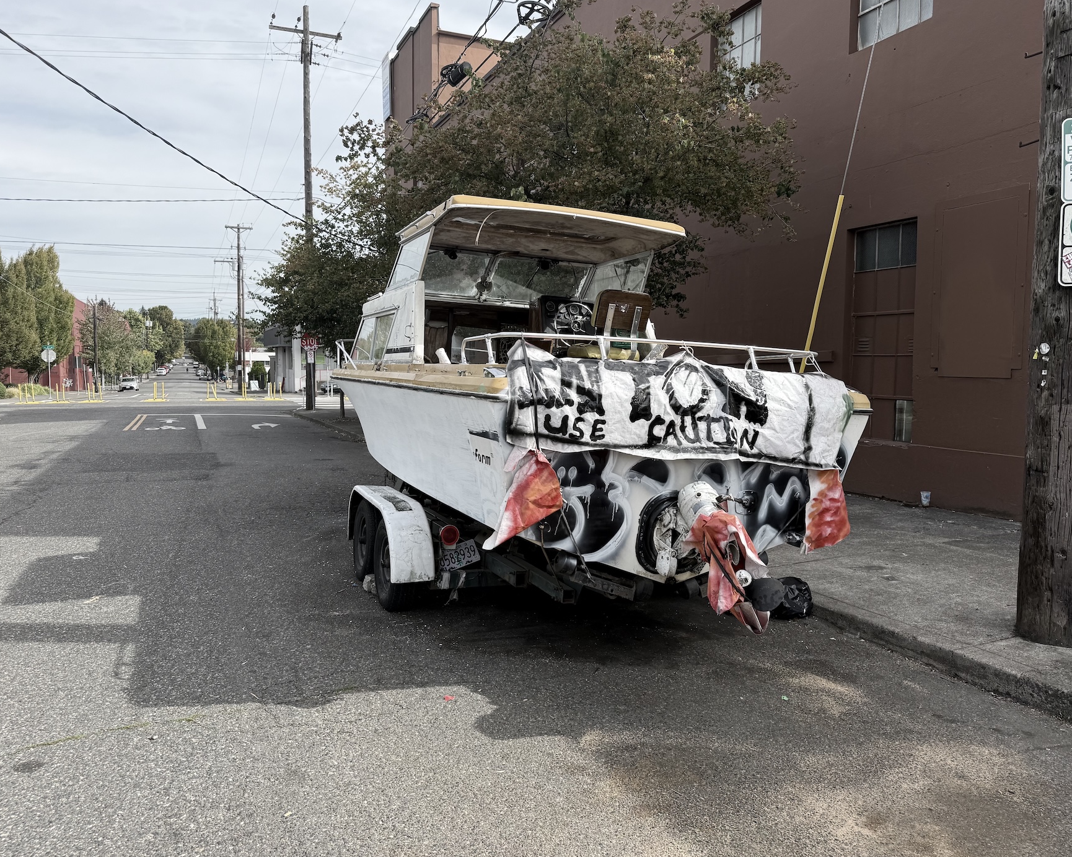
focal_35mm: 26
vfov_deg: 54.9
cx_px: 537
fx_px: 825
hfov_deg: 66.0
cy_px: 417
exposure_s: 1/2611
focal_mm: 6.76
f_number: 1.78
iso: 80
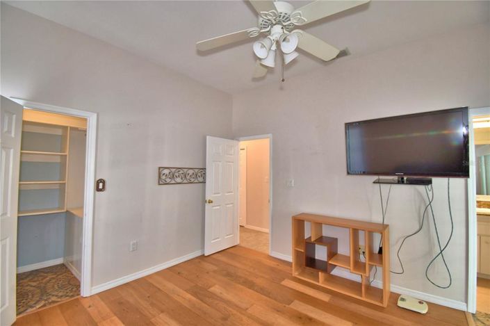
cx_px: 245
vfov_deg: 77.2
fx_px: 204
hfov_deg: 100.4
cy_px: 163
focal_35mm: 15
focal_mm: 10
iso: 640
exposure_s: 1/30
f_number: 4.5
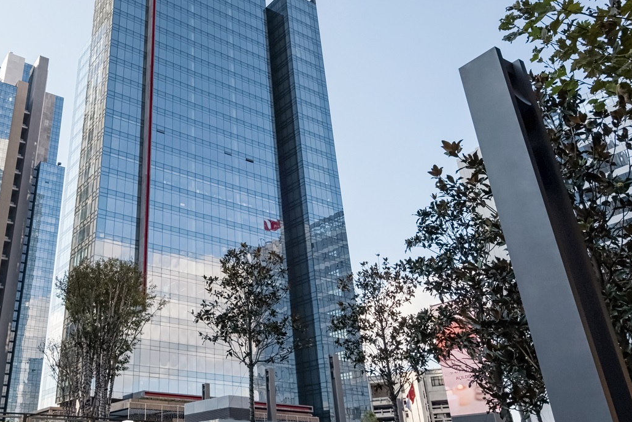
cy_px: 173
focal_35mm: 33
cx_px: 184
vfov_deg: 39.9
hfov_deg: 55.3
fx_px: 580
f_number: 11
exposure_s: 1/80
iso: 50
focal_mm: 17
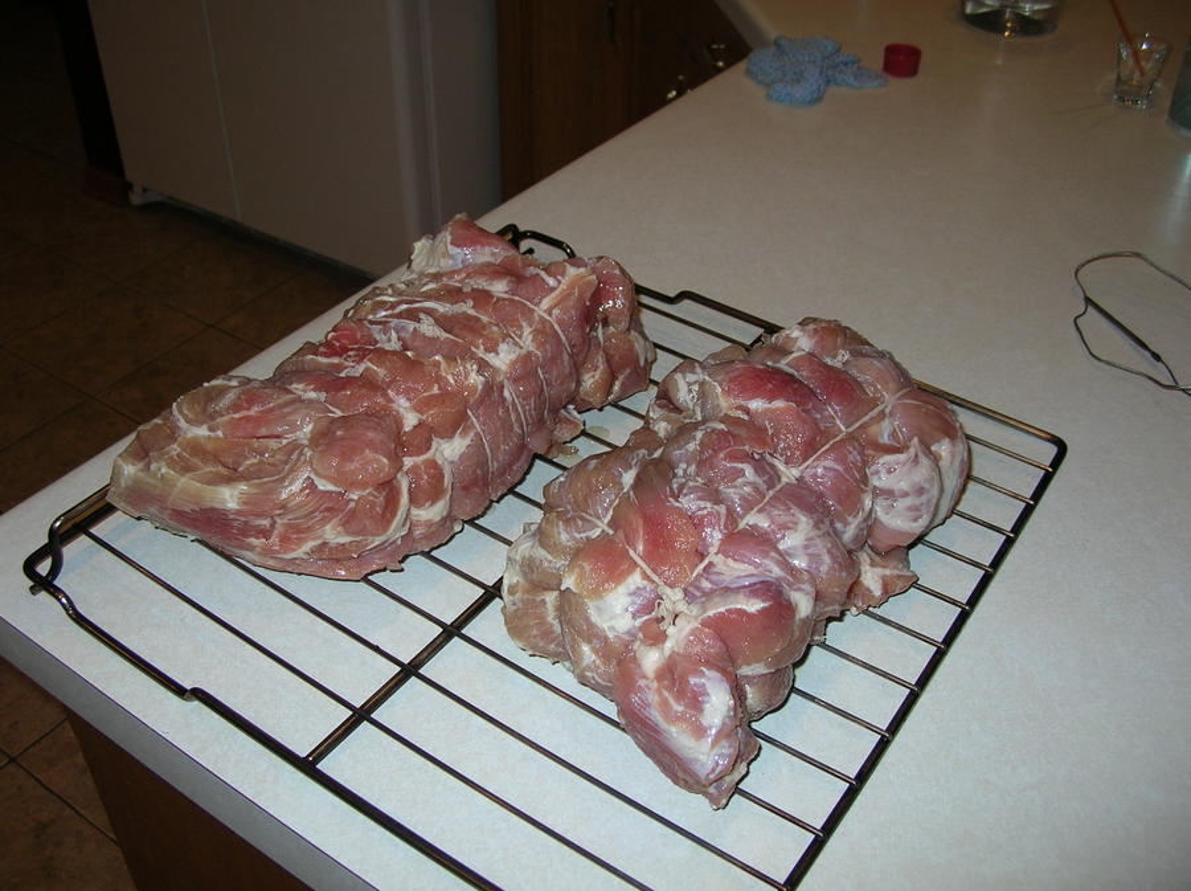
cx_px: 596
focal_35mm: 36
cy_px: 446
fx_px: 1237
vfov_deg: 39.6
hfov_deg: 51.4
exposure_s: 1/60.1
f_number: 2.7
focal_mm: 6
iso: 50
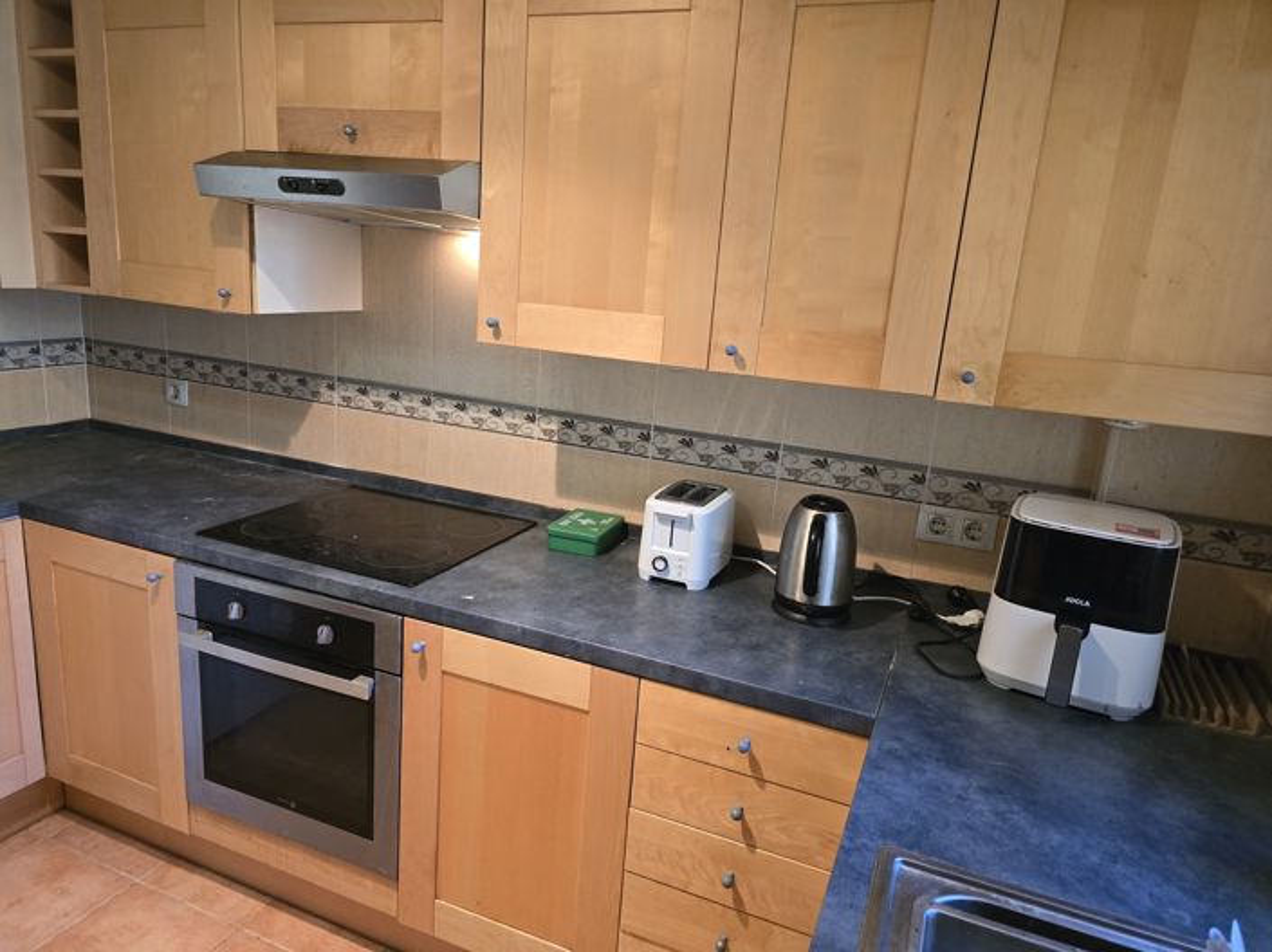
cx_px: 636
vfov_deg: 58.8
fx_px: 845
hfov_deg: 74.0
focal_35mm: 23
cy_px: 476
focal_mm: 6.3
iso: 1000
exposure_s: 1/100
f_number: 1.7
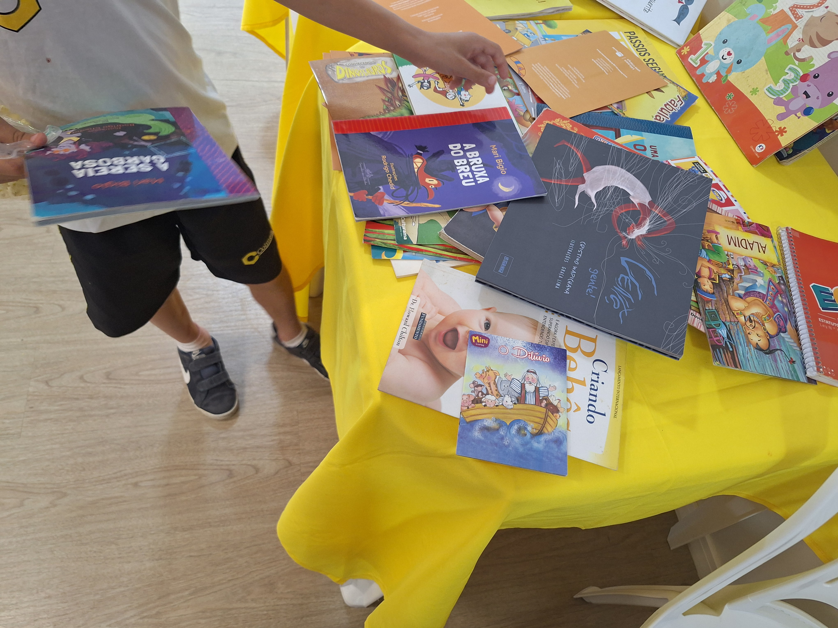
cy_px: 314
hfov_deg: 73.9
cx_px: 419
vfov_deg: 58.9
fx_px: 557
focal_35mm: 23
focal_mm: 5.54
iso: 200
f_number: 1.8
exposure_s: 1/30
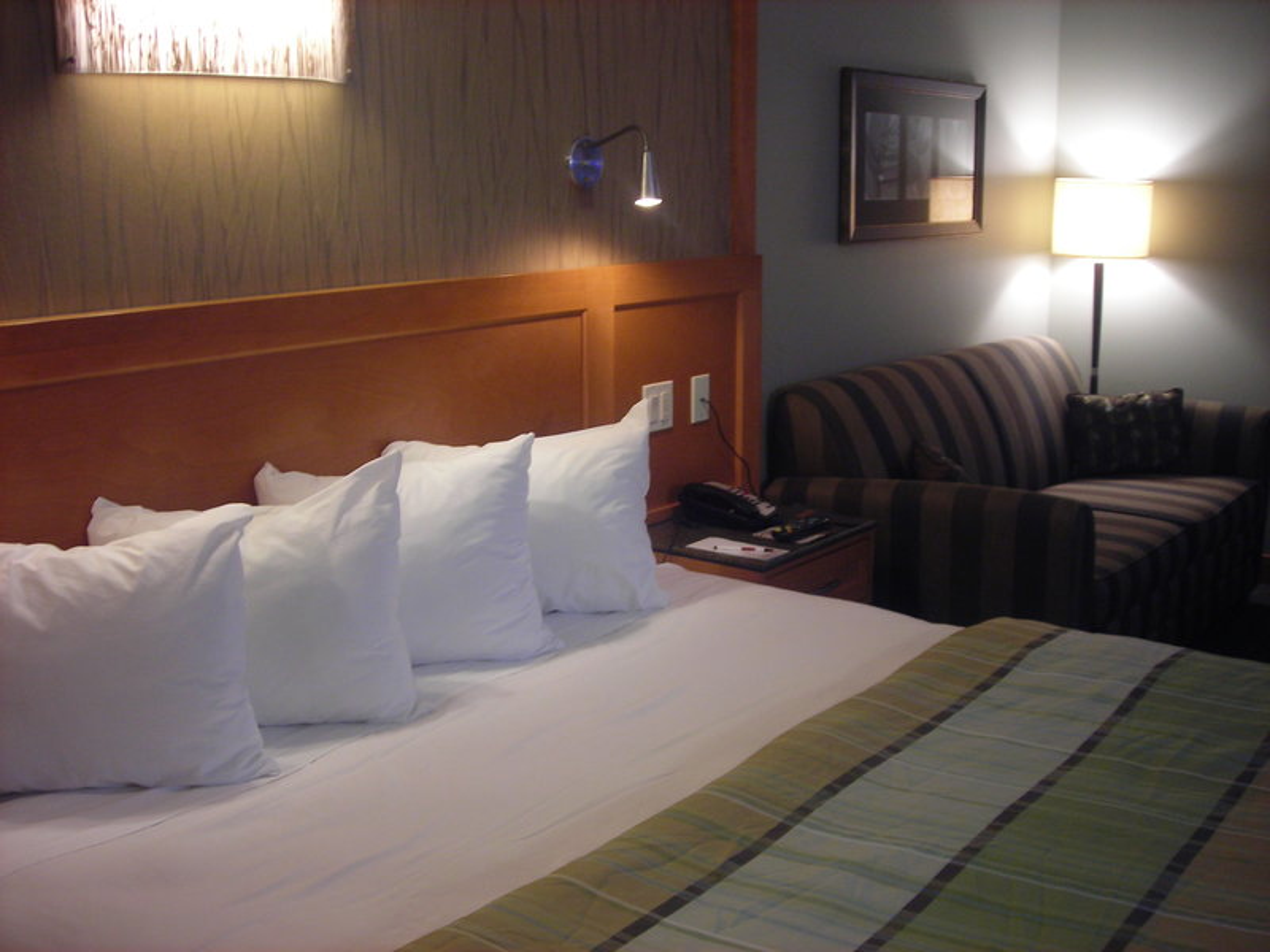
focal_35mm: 38
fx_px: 1394
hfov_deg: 49.0
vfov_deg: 37.7
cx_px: 635
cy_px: 476
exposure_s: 1/3.9
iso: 105
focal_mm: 6.3
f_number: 3.2
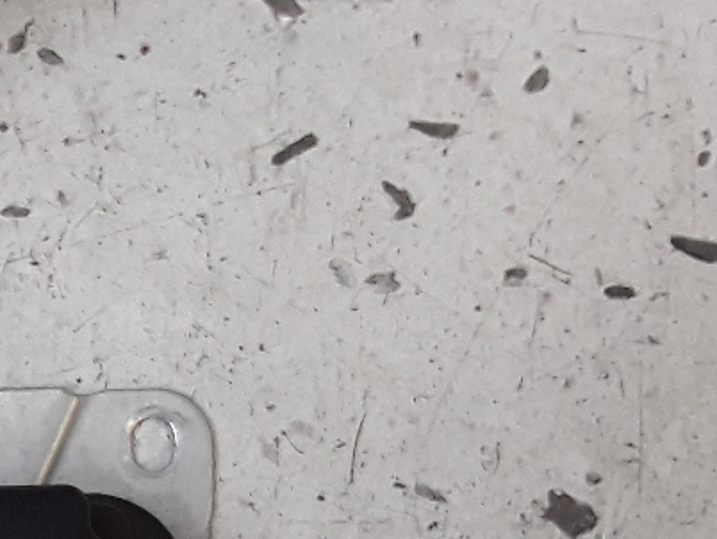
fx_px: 2301
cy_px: 851
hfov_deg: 16.0
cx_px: -421
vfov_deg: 12.6
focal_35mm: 111
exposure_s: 1/50
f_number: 2.2
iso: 137
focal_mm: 3.3
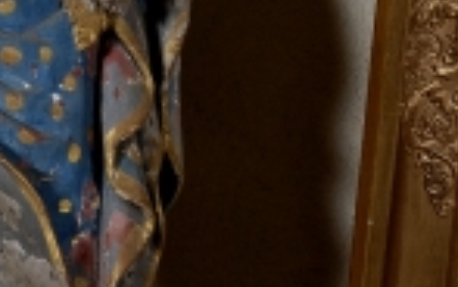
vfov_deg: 4.8
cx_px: -12
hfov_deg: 7.6
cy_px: 181
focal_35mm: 276
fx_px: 3446
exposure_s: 1/60
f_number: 18
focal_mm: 52
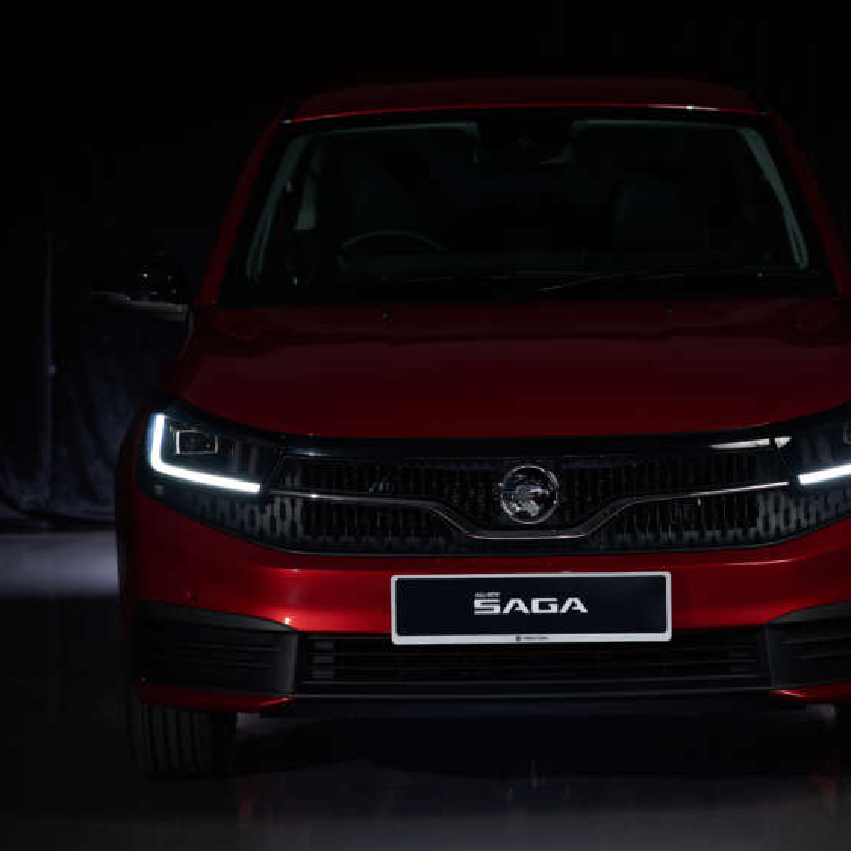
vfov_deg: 12.1
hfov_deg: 12.1
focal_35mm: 144
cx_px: 504
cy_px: 426
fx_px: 4005
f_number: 5.6
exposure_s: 1/10
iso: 320
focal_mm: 112
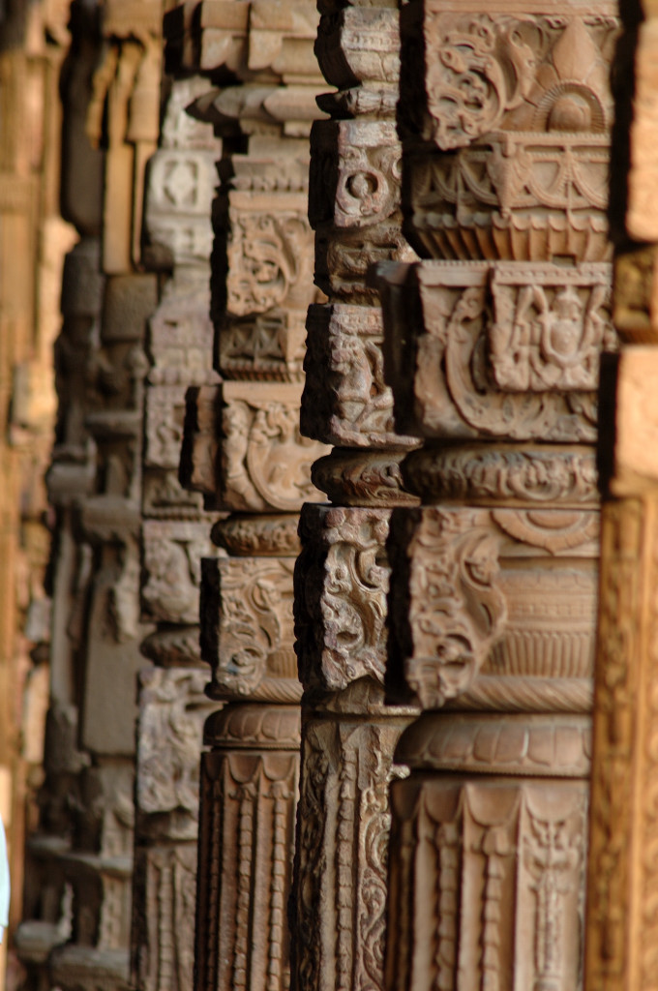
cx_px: 329
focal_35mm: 375
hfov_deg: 3.7
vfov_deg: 5.5
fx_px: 10308
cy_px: 496
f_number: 6.3
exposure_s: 1/50
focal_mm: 250
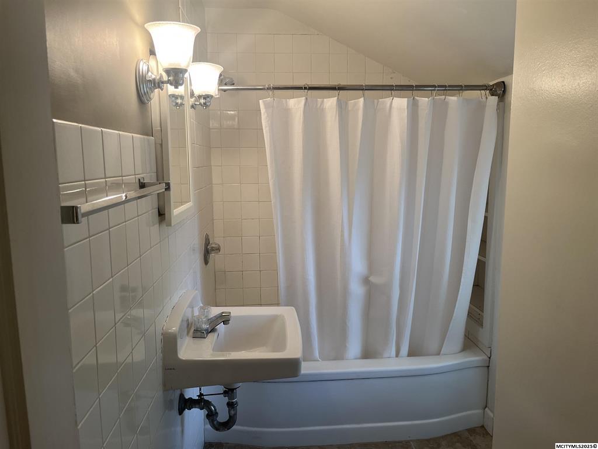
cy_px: 224
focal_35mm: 26
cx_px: 299
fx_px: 449
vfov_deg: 53.1
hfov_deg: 67.3
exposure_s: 1/120
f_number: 1.6
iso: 80
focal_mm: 5.1
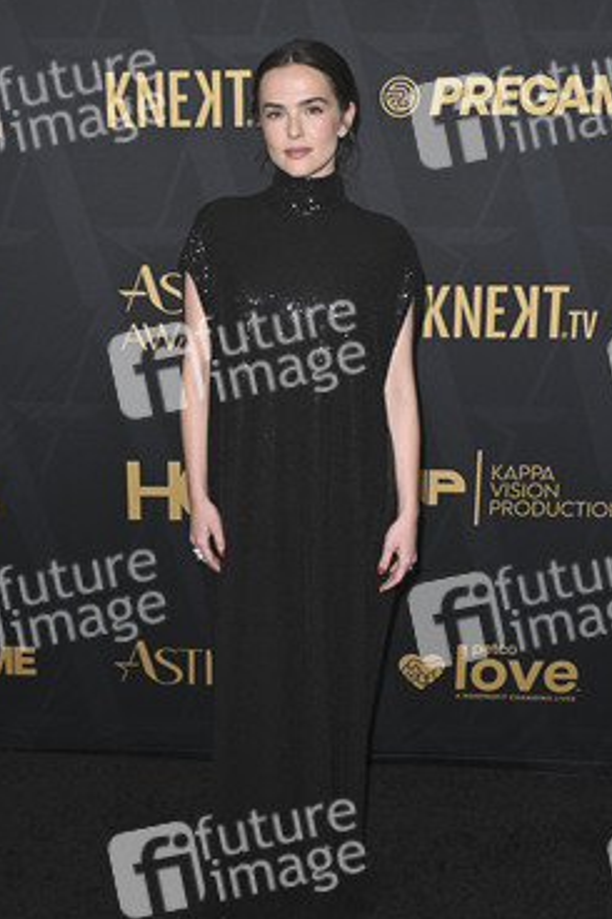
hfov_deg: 35.0
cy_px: 484
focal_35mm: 38
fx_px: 970
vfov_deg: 50.7
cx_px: 310
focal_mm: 35
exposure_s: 1/320
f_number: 5.6
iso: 2000
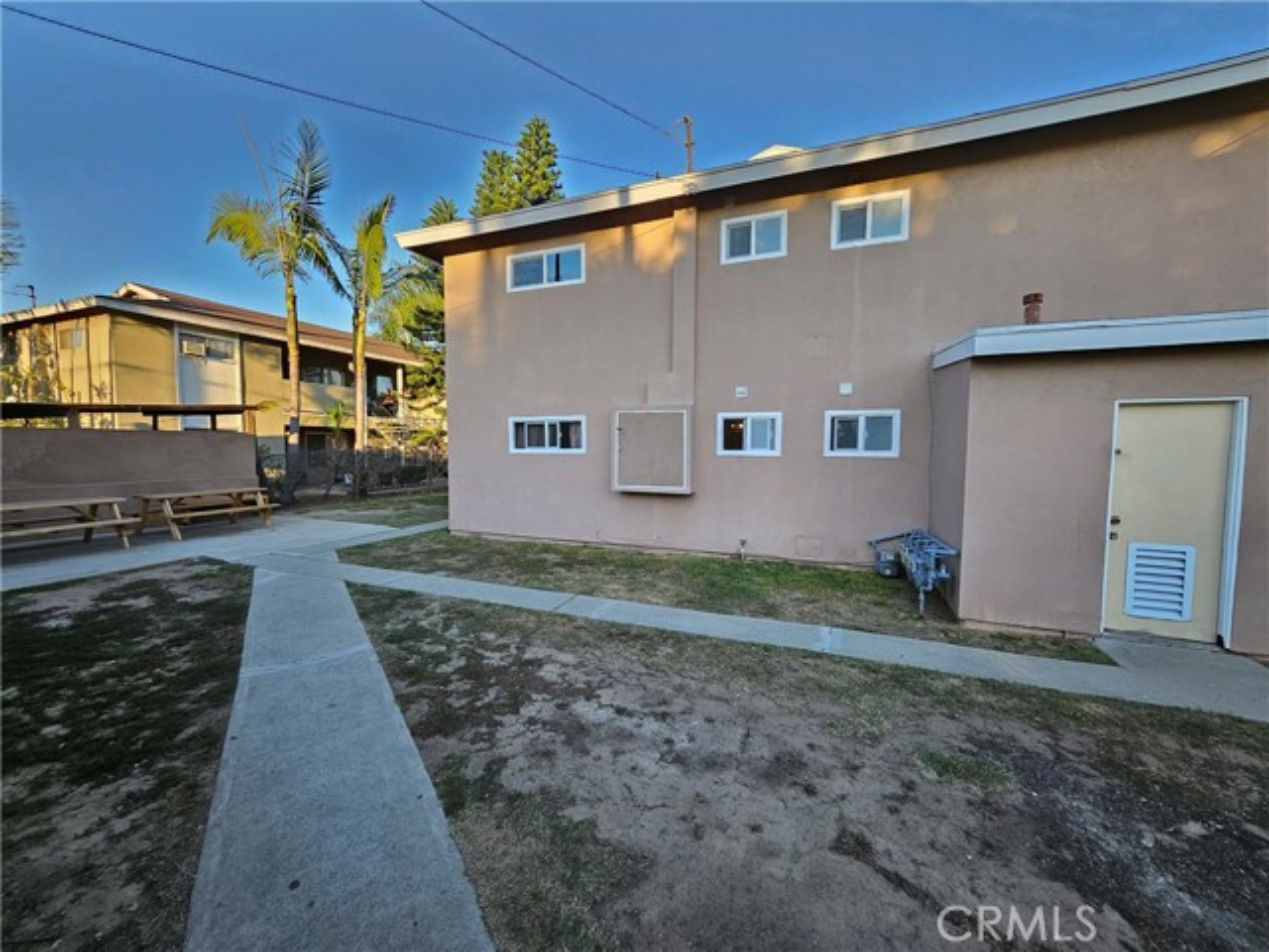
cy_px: 476
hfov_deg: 106.2
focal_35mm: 13
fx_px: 477
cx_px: 634
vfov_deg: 89.9
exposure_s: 1/188
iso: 32
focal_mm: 1.74
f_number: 2.2
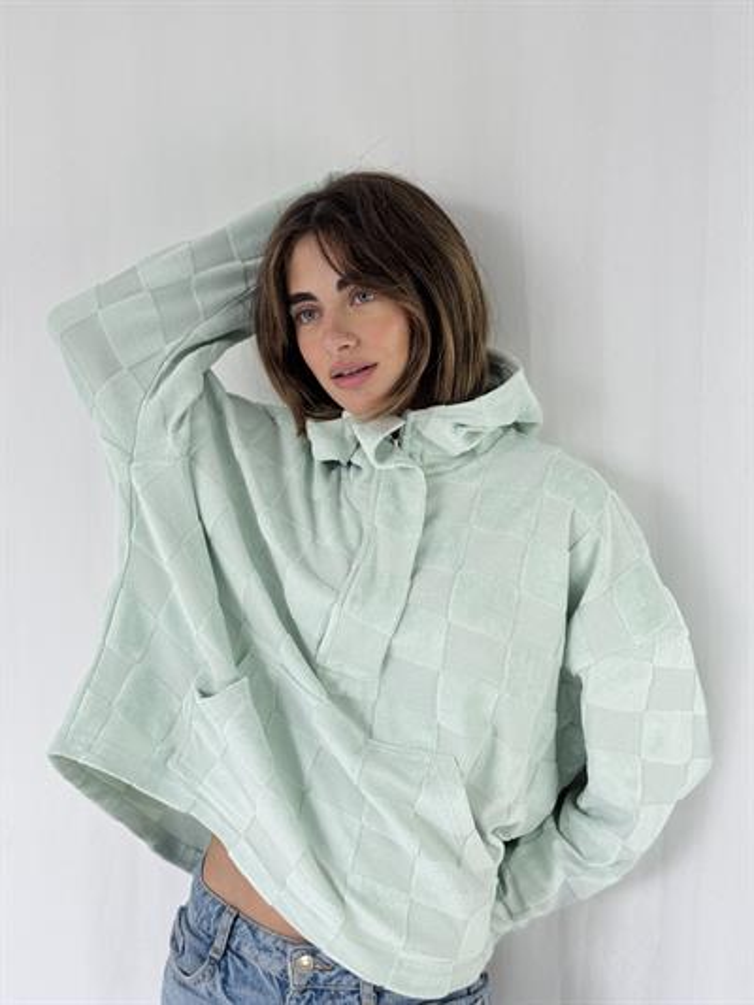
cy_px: 502
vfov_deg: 39.6
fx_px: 1393
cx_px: 377
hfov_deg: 30.3
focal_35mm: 48
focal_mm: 6.76
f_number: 1.78
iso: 64
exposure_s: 1/218
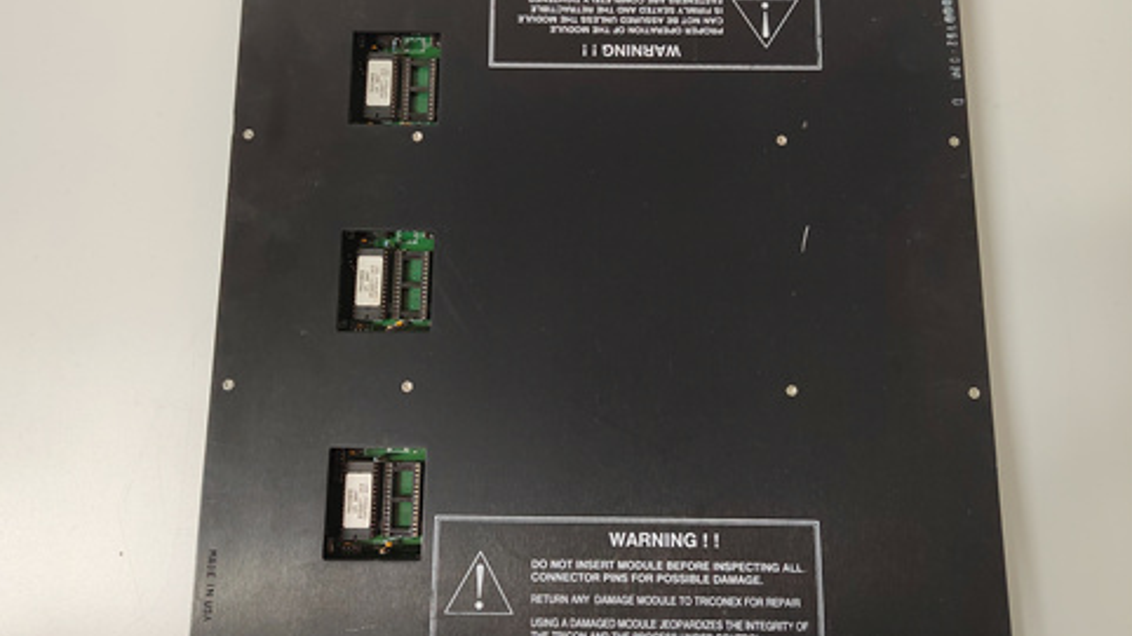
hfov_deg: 71.9
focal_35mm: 26
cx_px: 550
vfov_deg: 44.2
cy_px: 266
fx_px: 780
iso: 1728
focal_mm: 5.52
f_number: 1.9
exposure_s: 1/60
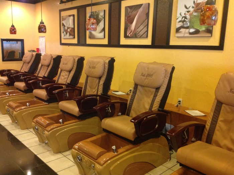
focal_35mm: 35
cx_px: 117
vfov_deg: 40.6
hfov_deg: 52.7
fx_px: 236
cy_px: 88
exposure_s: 1/15
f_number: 2.4
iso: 320
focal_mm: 4.28
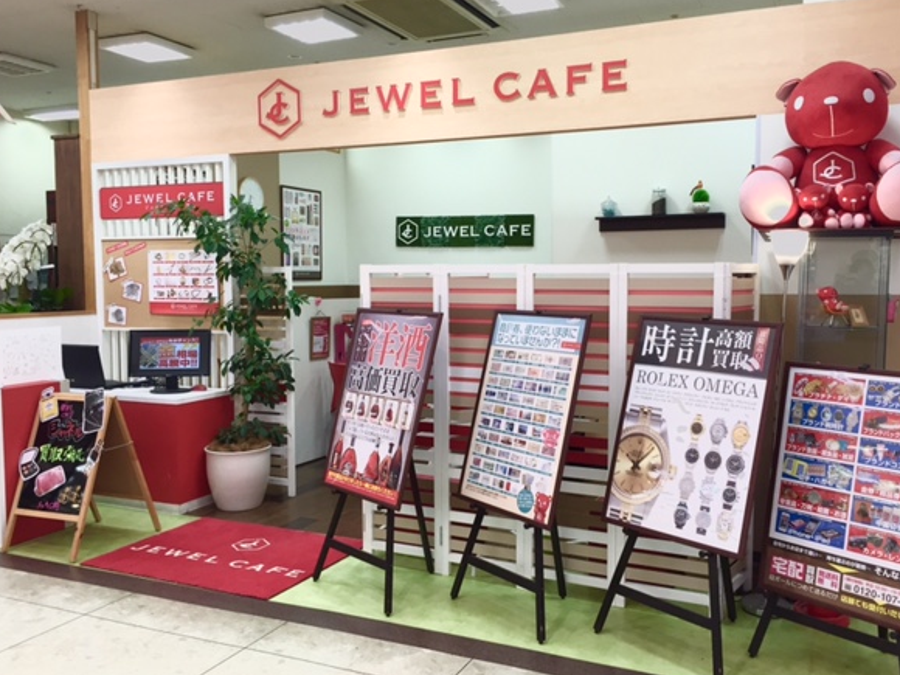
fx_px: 832
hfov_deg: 56.7
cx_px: 486
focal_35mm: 32
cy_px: 338
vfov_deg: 44.2
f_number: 2.2
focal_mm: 4.15
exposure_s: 1/30
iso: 32
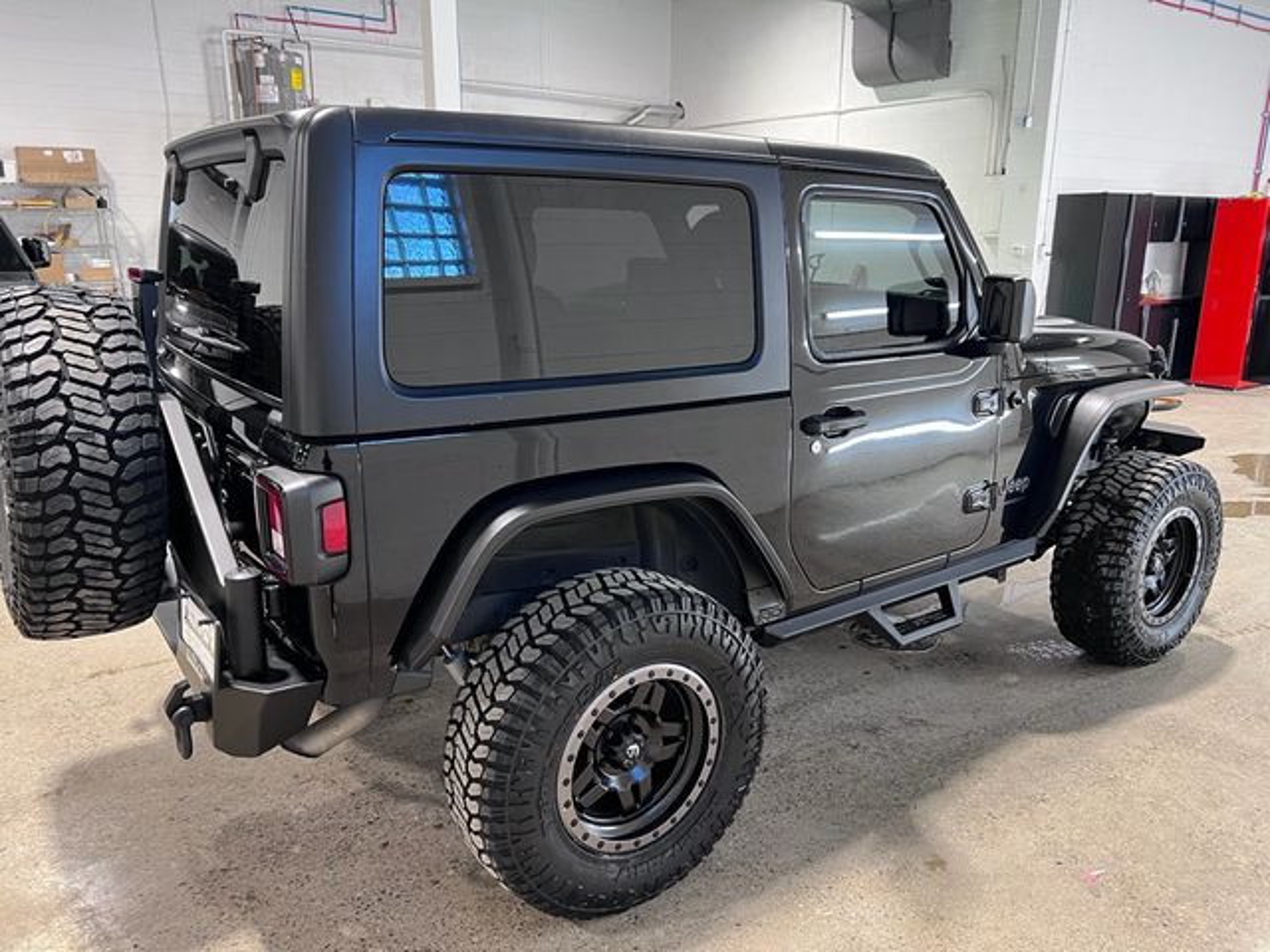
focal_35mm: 26
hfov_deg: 67.3
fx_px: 954
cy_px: 476
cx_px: 635
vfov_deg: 53.1
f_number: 1.5
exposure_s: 1/60
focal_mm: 5.7
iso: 125
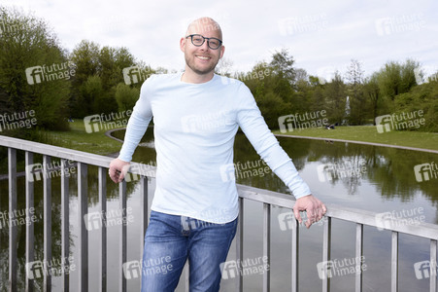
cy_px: 146
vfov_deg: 35.0
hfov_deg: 50.7
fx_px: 462
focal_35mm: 38
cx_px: 219
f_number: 10
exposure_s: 1/160
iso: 250
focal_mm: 38
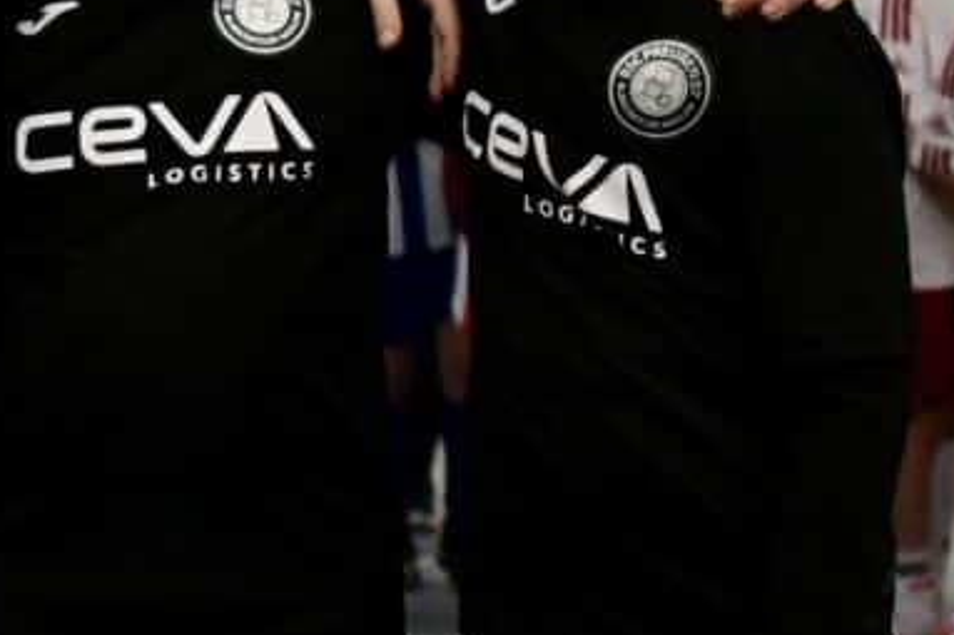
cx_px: -912
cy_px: 519
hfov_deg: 11.0
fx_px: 4529
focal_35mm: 171
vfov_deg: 8.0
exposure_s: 1/1250
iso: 5000
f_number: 2.8
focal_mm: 32
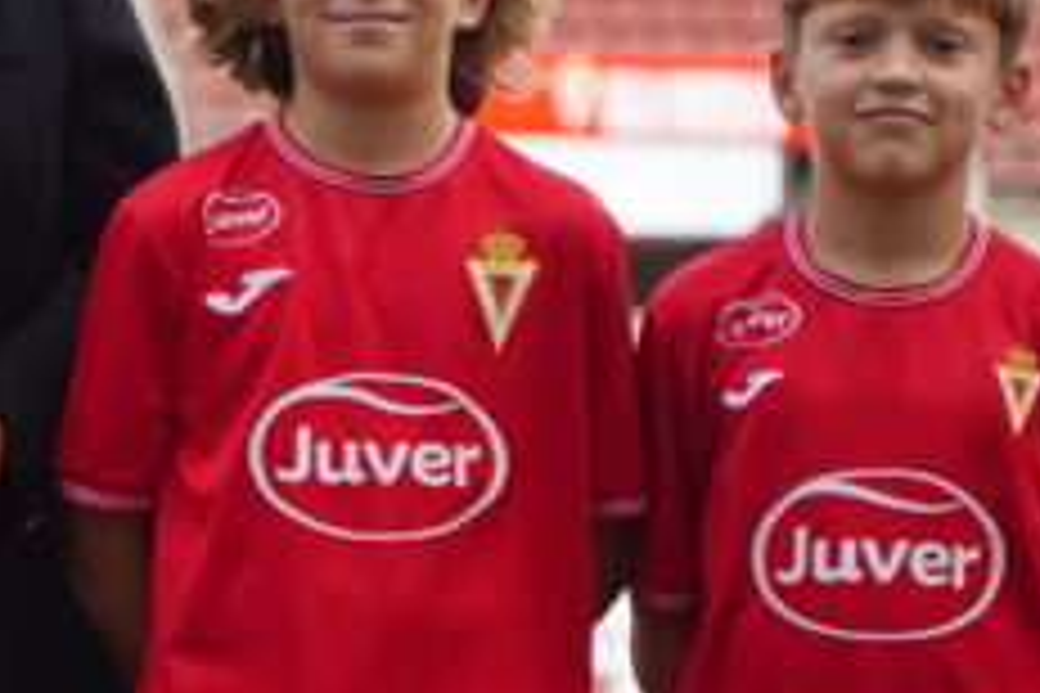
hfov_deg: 6.2
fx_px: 9590
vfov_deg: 4.1
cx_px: -297
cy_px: 439
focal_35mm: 332
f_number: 2.8
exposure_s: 1/250
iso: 200
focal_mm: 75
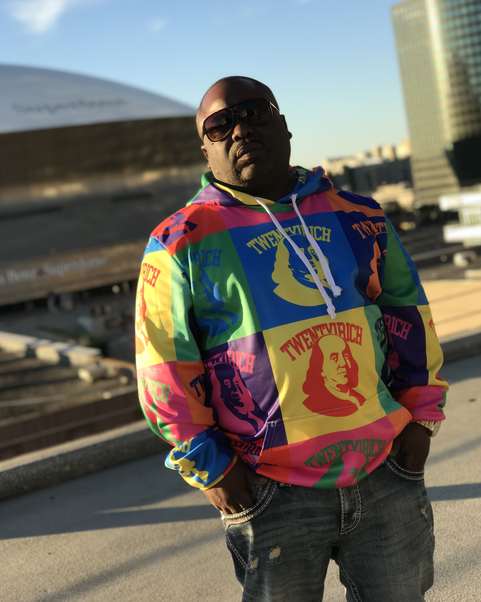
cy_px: 268
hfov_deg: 24.2
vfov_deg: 30.0
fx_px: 1121
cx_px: 245
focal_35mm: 63
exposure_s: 1/364
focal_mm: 6.6
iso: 20
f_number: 2.8
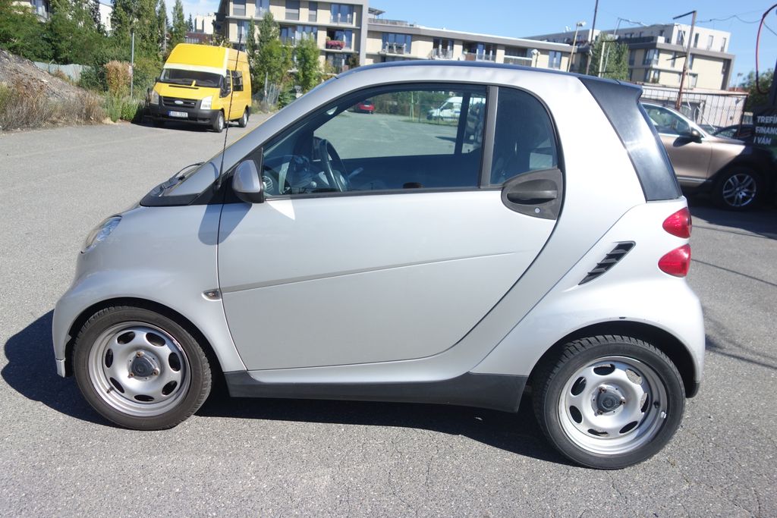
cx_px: 388
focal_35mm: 28
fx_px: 604
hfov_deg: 65.5
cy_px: 259
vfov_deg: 46.4
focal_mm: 10.4
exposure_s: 1/2000
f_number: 2.2
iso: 125
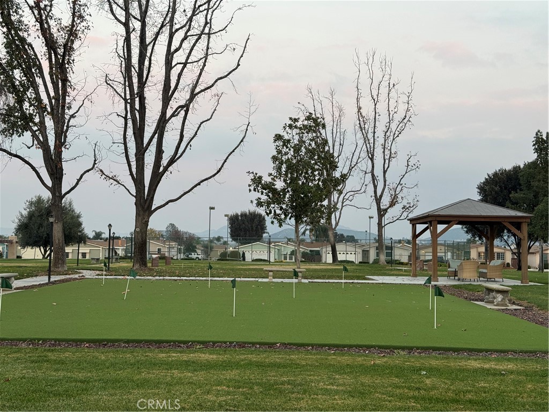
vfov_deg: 30.3
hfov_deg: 39.7
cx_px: 274
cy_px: 206
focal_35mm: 48
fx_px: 761
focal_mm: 6.76
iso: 80
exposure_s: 1/121
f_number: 1.78
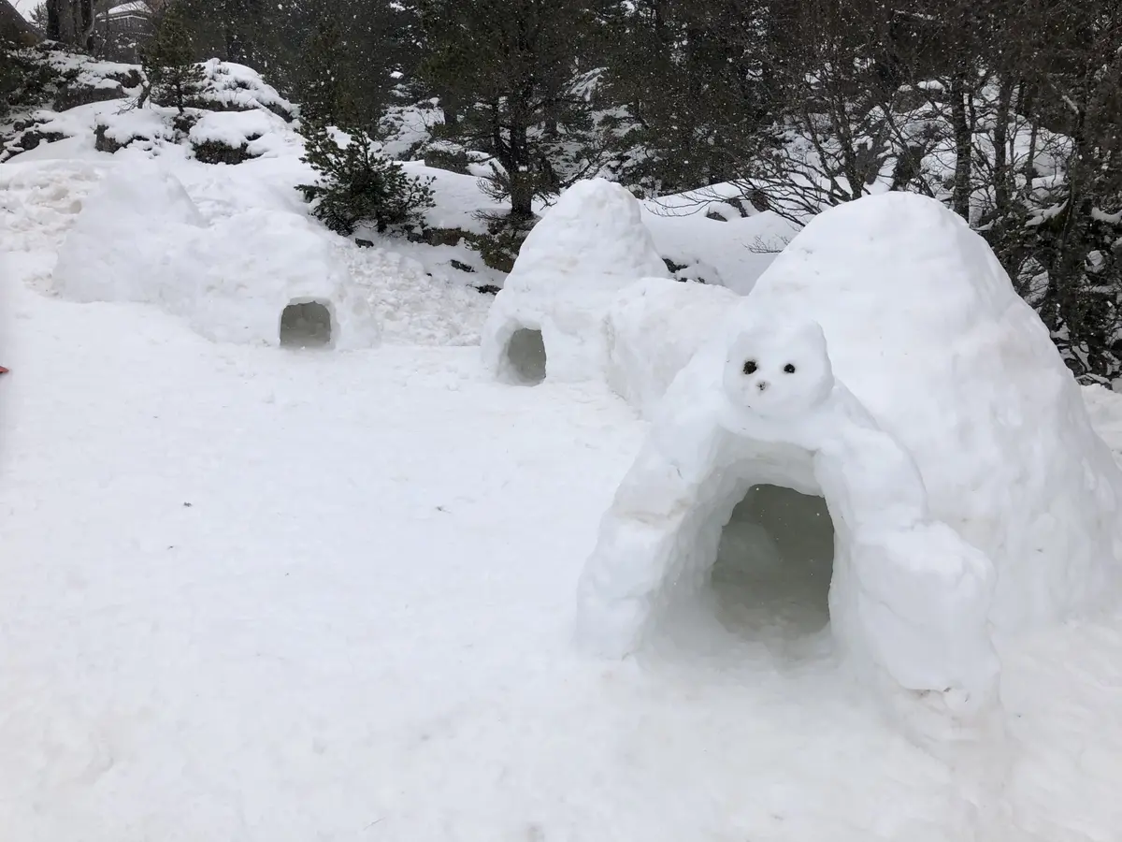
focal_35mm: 28
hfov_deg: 63.4
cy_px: 421
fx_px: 908
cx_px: 561
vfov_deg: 49.7
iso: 20
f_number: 1.8
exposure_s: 1/1779
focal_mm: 3.99
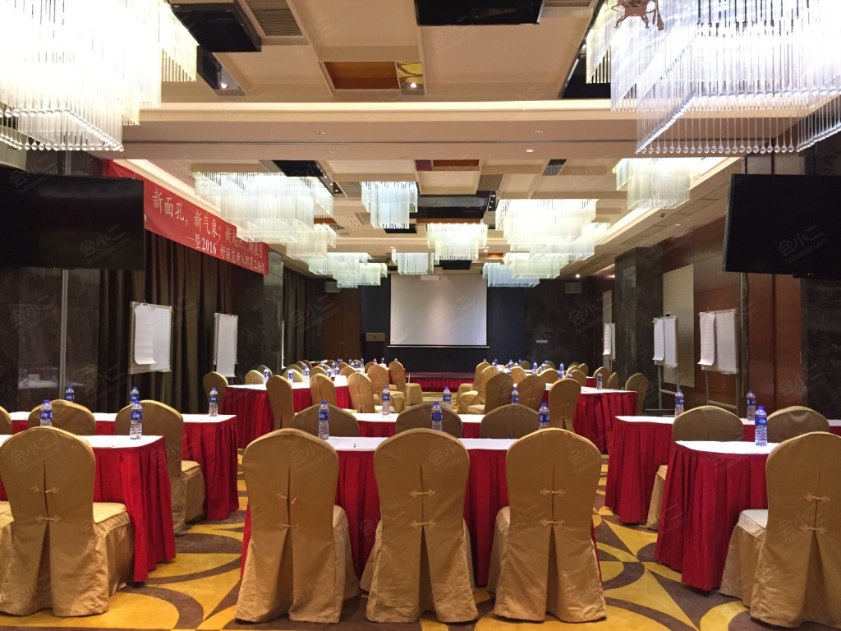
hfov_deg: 61.7
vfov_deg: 48.2
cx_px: 420
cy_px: 316
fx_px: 705
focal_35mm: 29
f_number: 2.2
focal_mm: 4.15
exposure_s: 1/33
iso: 250
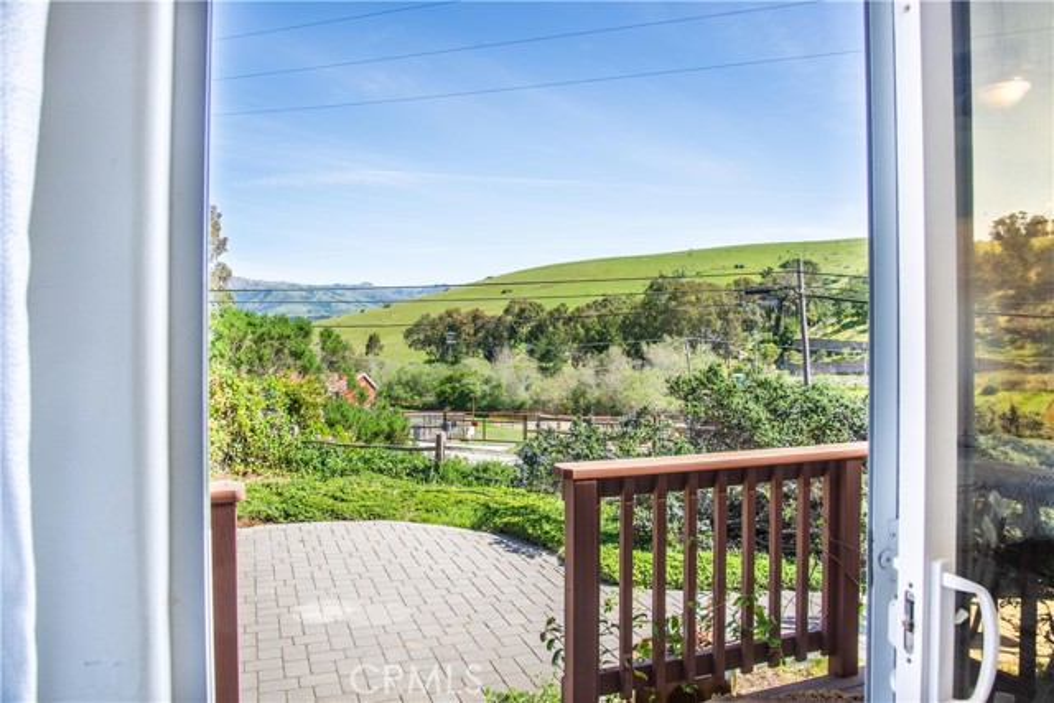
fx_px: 703
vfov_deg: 53.2
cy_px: 352
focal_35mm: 24
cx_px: 527
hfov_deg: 73.7
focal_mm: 24
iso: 200
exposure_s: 1/1250
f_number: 9
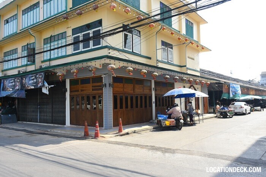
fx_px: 200
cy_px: 88
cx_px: 133
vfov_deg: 47.9
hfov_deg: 67.4
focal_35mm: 27
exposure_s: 1/320
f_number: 7.1
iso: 250
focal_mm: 18
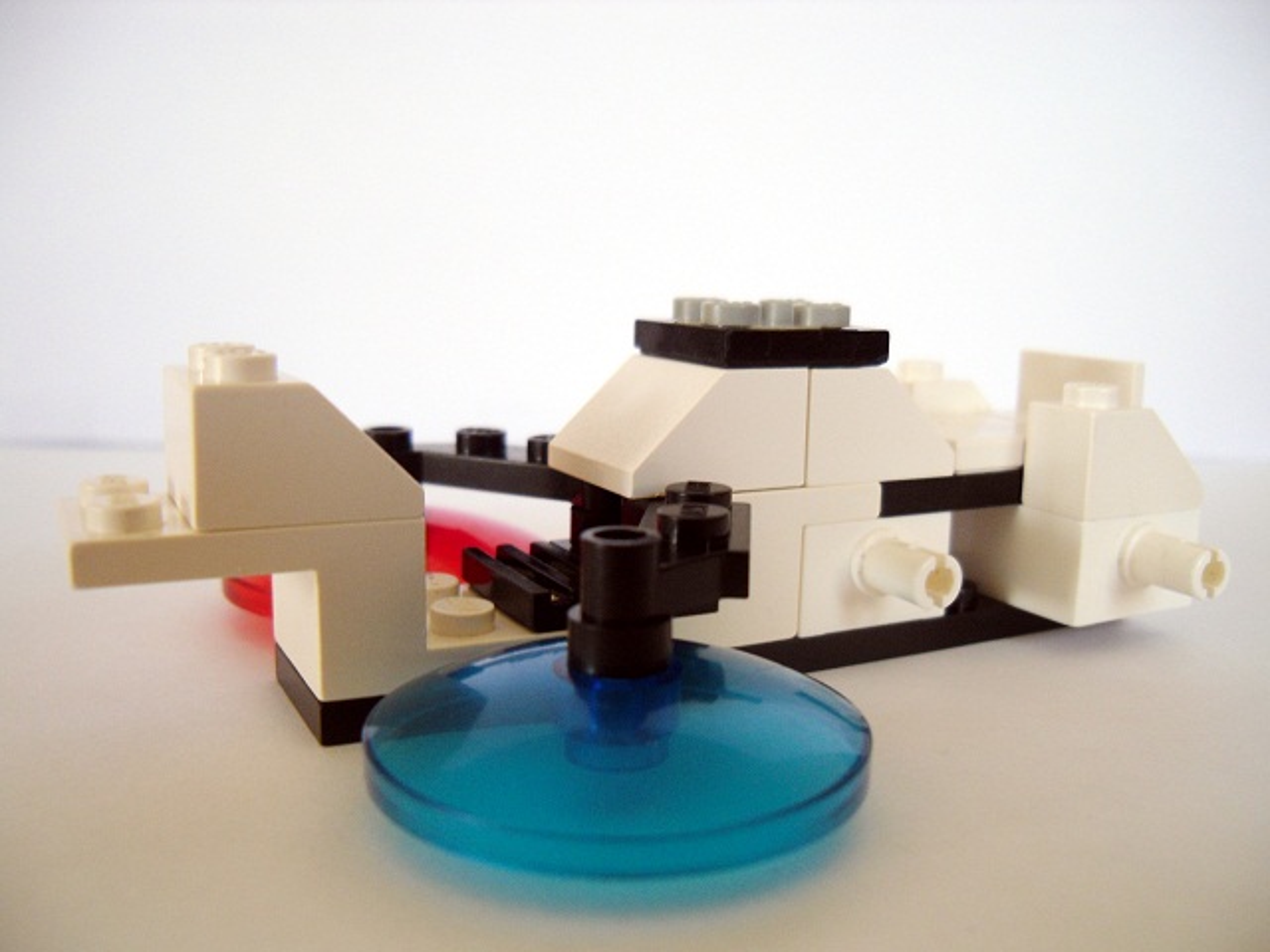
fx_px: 1247
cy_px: 476
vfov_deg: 41.8
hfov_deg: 54.0
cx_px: 635
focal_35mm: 34
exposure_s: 1/45
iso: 160
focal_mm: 6
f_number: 2.8
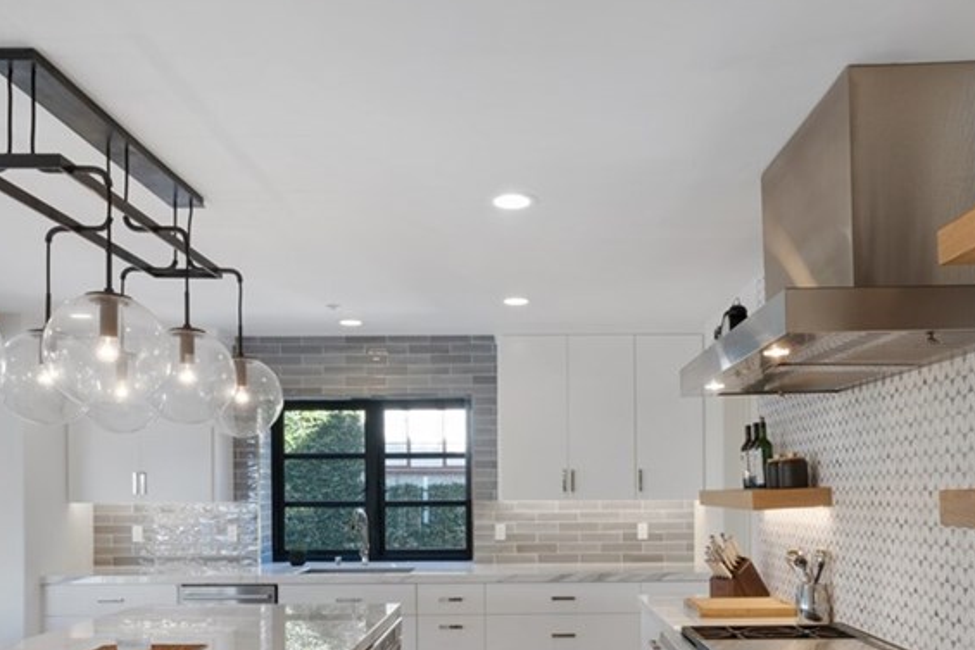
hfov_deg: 63.5
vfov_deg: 43.6
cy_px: 482
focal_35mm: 29
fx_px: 786
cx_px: 532
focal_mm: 16
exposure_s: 1.6
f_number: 16
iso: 100
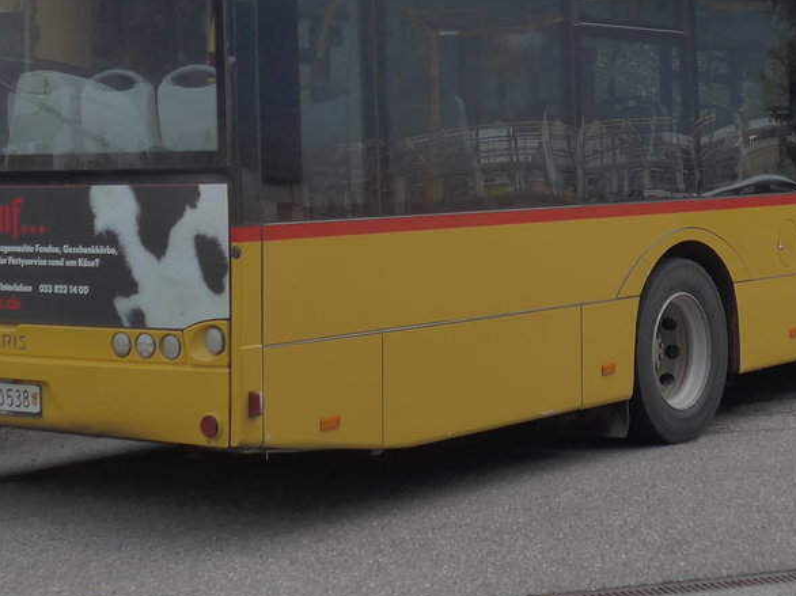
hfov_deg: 23.2
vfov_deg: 17.2
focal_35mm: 84
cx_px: 509
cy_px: 31
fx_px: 1931
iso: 160
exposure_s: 1/800
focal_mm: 8.4
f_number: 2.8
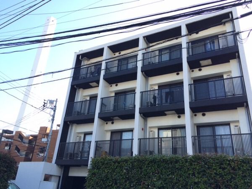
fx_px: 211
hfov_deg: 61.7
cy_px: 94
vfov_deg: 48.2
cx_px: 126
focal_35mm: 29
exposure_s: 1/456
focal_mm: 4.15
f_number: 2.2
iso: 32
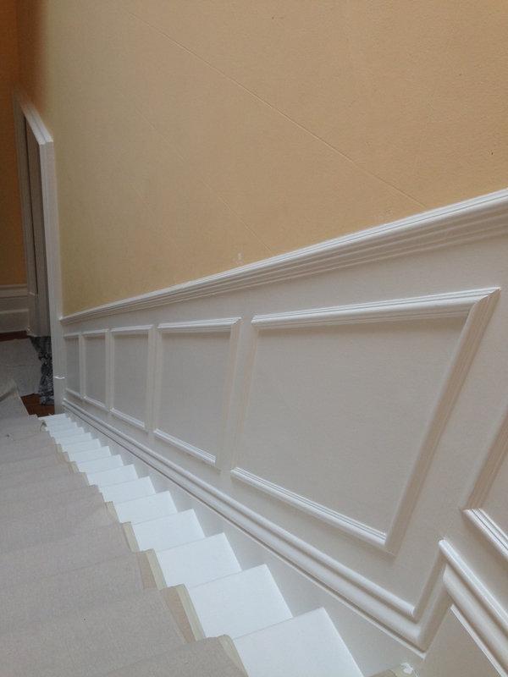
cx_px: 254
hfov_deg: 42.9
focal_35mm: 33
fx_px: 646
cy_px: 338
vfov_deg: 55.4
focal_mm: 4.12
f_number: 2.4
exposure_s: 1/60
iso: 50
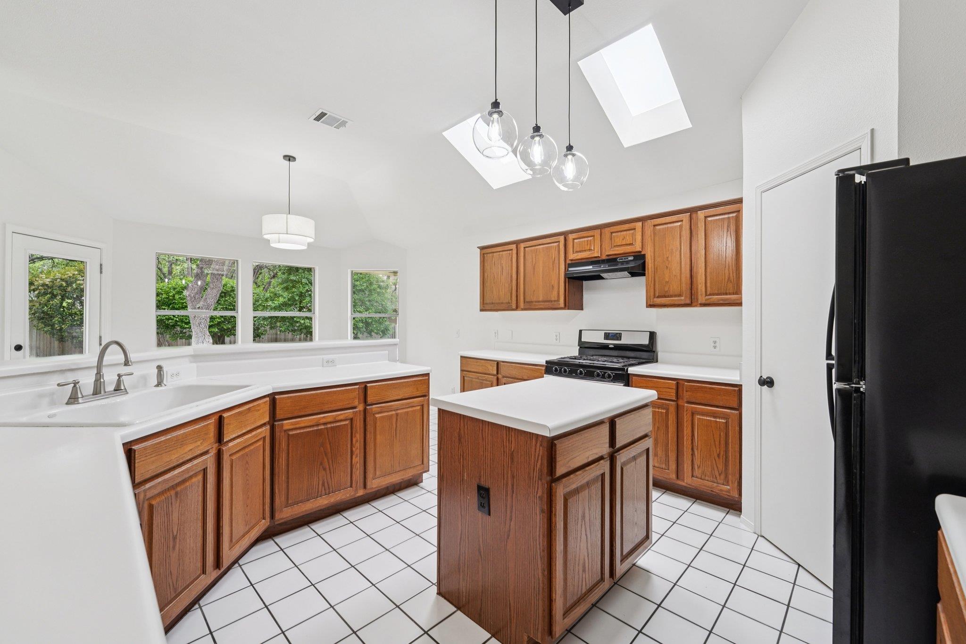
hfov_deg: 104.3
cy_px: 322
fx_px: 376
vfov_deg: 81.2
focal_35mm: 14
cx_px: 483
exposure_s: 1/40
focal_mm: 14
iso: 400
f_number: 8
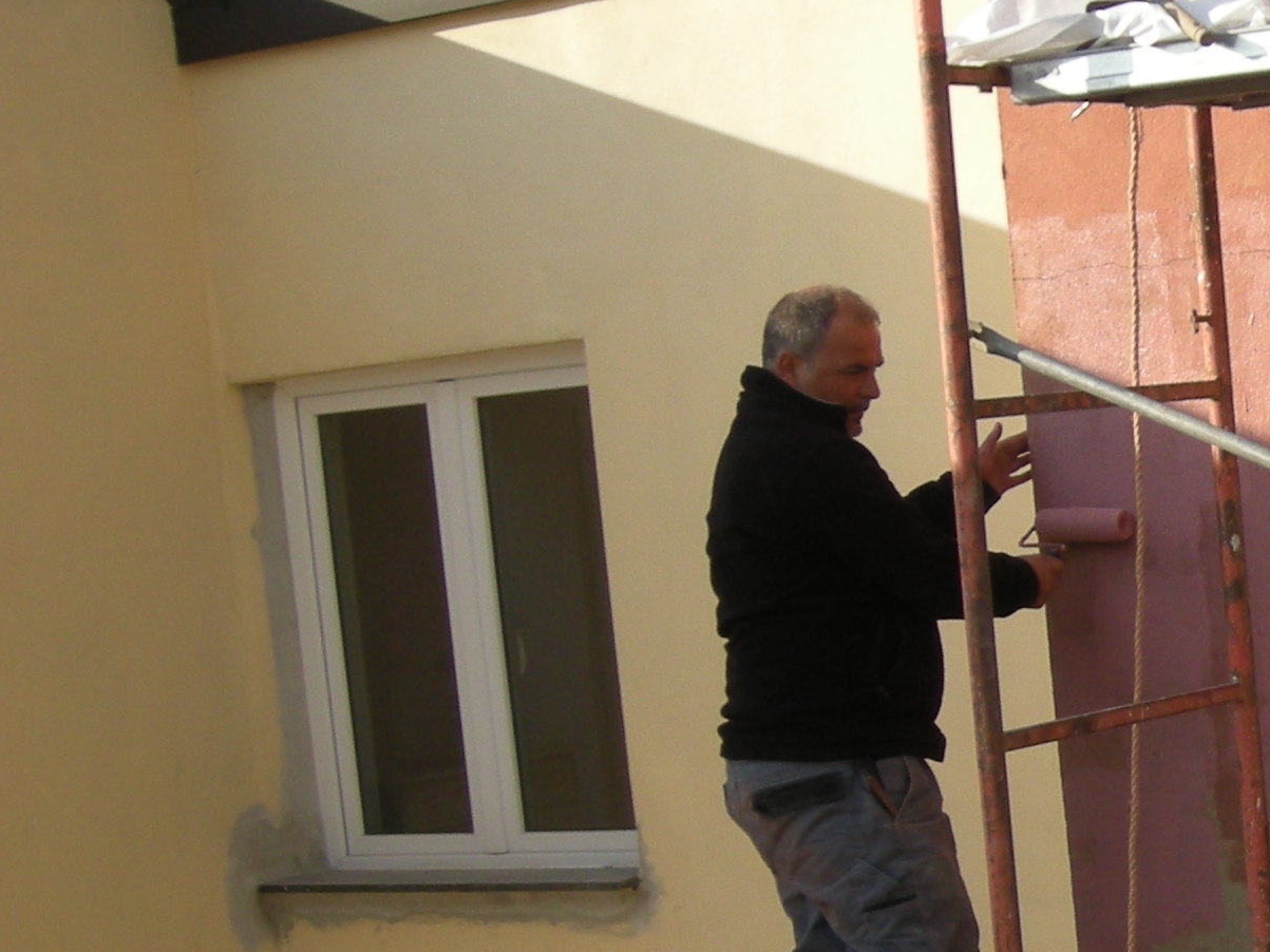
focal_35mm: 95
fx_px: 3485
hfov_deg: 19.5
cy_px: 797
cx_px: 1519
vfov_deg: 15.4
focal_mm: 5.7
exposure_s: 1/161
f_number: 5.7
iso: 64
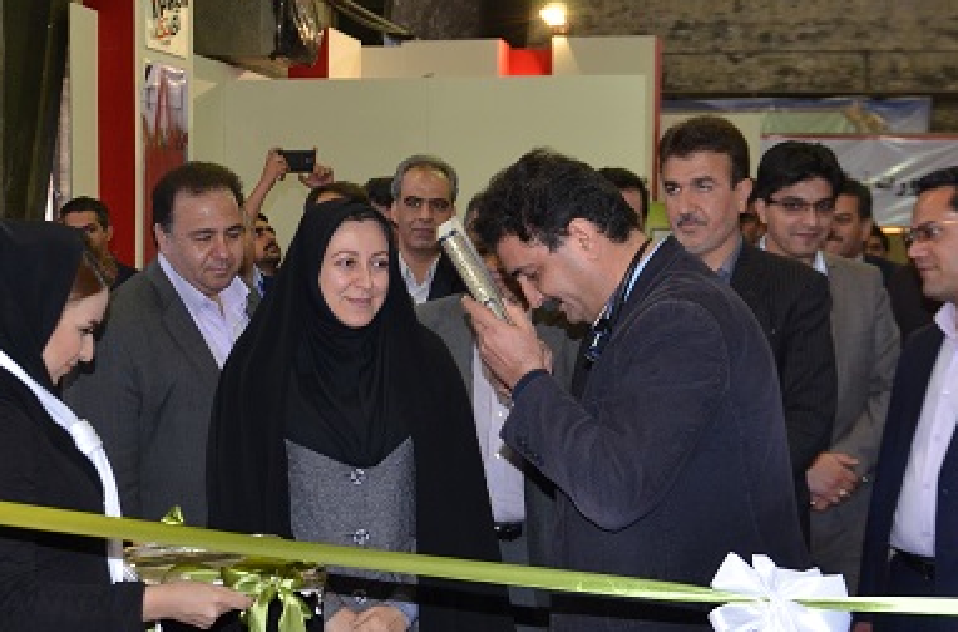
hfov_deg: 32.1
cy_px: 380
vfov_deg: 21.4
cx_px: 519
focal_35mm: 63
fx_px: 1667
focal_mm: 25
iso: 800
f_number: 4
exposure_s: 1/60
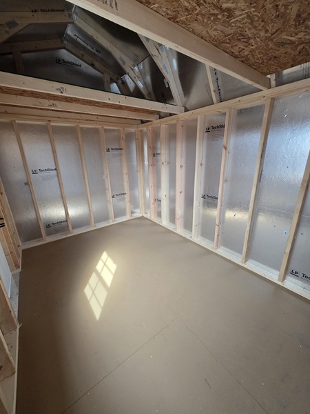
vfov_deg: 106.2
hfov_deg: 89.9
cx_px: 155
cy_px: 207
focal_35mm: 13
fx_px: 155
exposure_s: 1/359
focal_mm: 2.2
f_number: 1.9
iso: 500
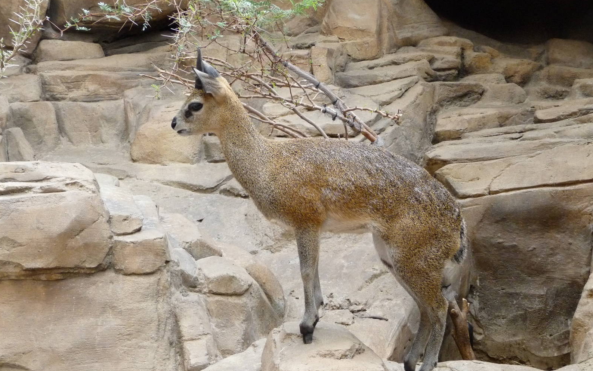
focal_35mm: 62
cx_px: 295
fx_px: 1002
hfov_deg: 33.0
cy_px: 190
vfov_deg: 21.0
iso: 400
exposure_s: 1/80
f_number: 4.4
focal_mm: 9.8
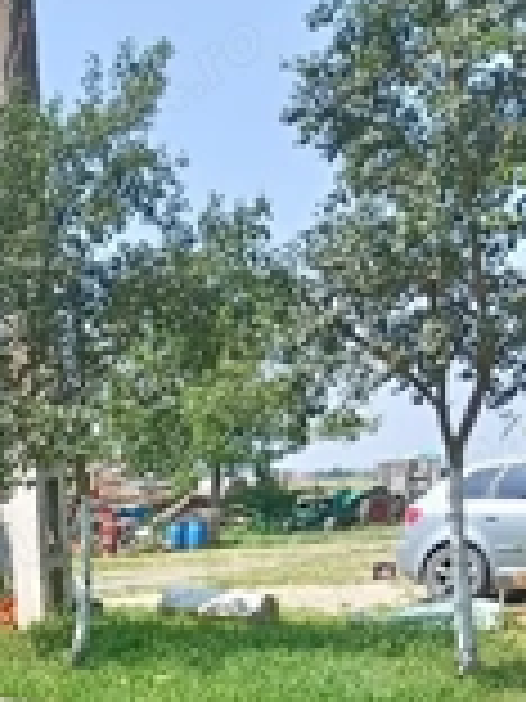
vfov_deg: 24.9
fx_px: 1398
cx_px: -144
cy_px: 882
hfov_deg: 19.7
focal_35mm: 69
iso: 50
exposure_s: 1/357
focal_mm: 3.98
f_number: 1.8
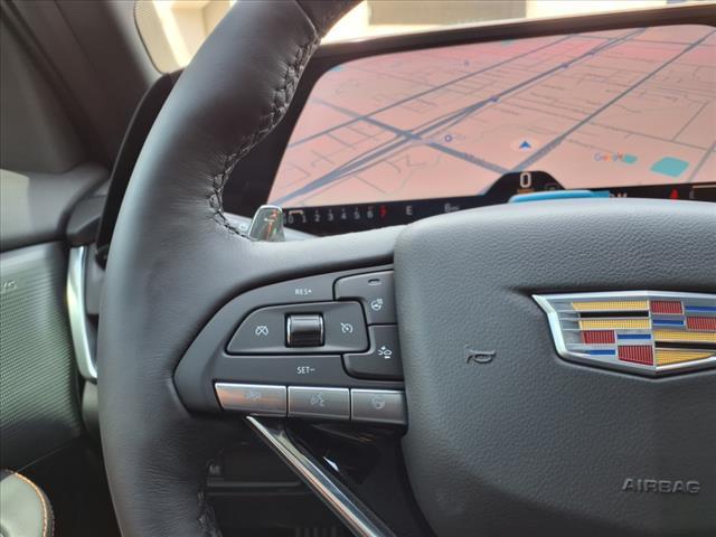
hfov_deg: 65.3
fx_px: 558
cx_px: 358
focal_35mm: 27
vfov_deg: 51.4
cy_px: 268
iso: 40
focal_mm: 3.58
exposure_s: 1/120
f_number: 1.9
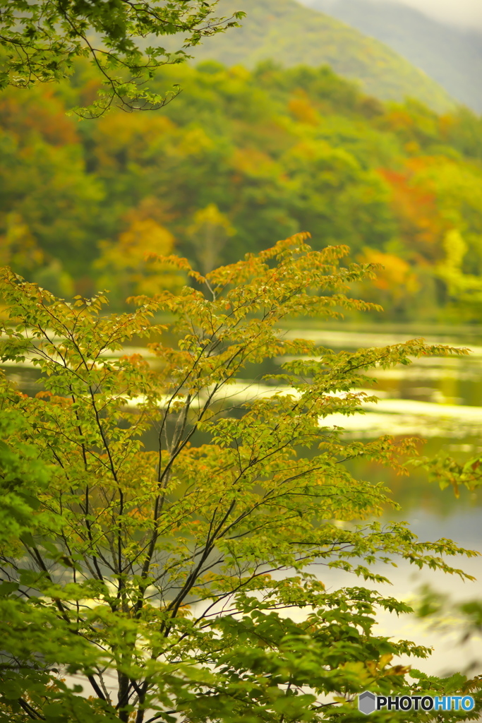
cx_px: 241
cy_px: 362
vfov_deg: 23.9
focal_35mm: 85
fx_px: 1706
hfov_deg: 16.1
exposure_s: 1/8000
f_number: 1.8
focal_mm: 85
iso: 800
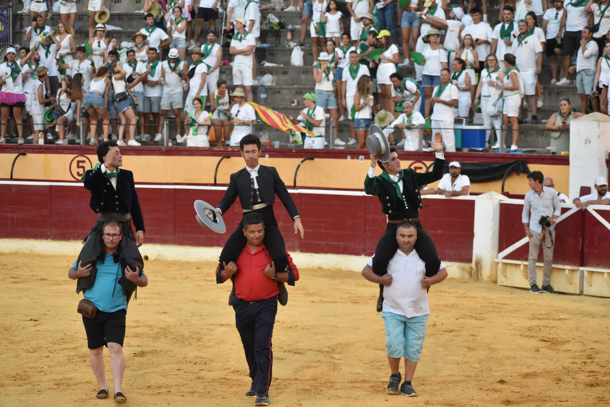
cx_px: 305
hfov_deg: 15.9
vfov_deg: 10.6
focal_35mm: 129
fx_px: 2186
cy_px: 204
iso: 1600
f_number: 4.8
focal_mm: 86
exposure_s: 1/250
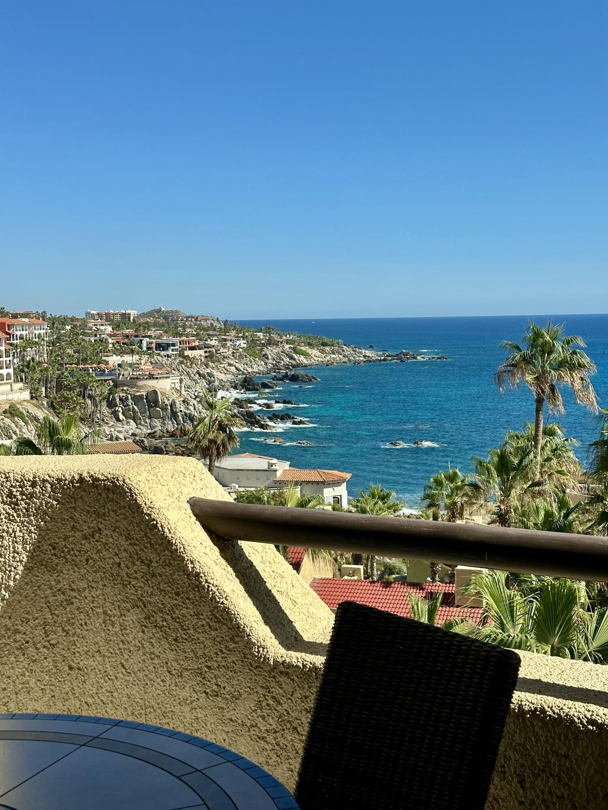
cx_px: 304
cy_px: 405
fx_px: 1124
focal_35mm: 48
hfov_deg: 30.3
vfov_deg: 39.7
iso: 64
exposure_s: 1/5000
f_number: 1.78
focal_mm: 6.86
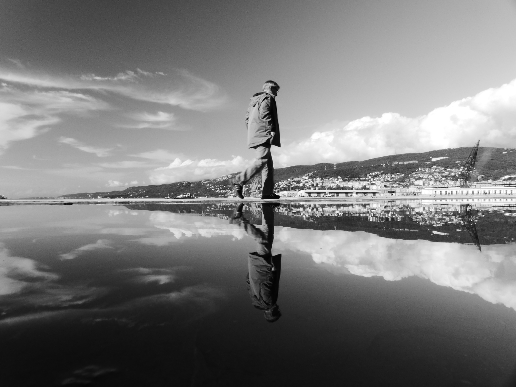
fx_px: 373
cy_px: 194
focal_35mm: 25
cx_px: 258
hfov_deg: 69.4
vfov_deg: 54.9
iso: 100
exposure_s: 1/80
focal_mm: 4.5
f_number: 8
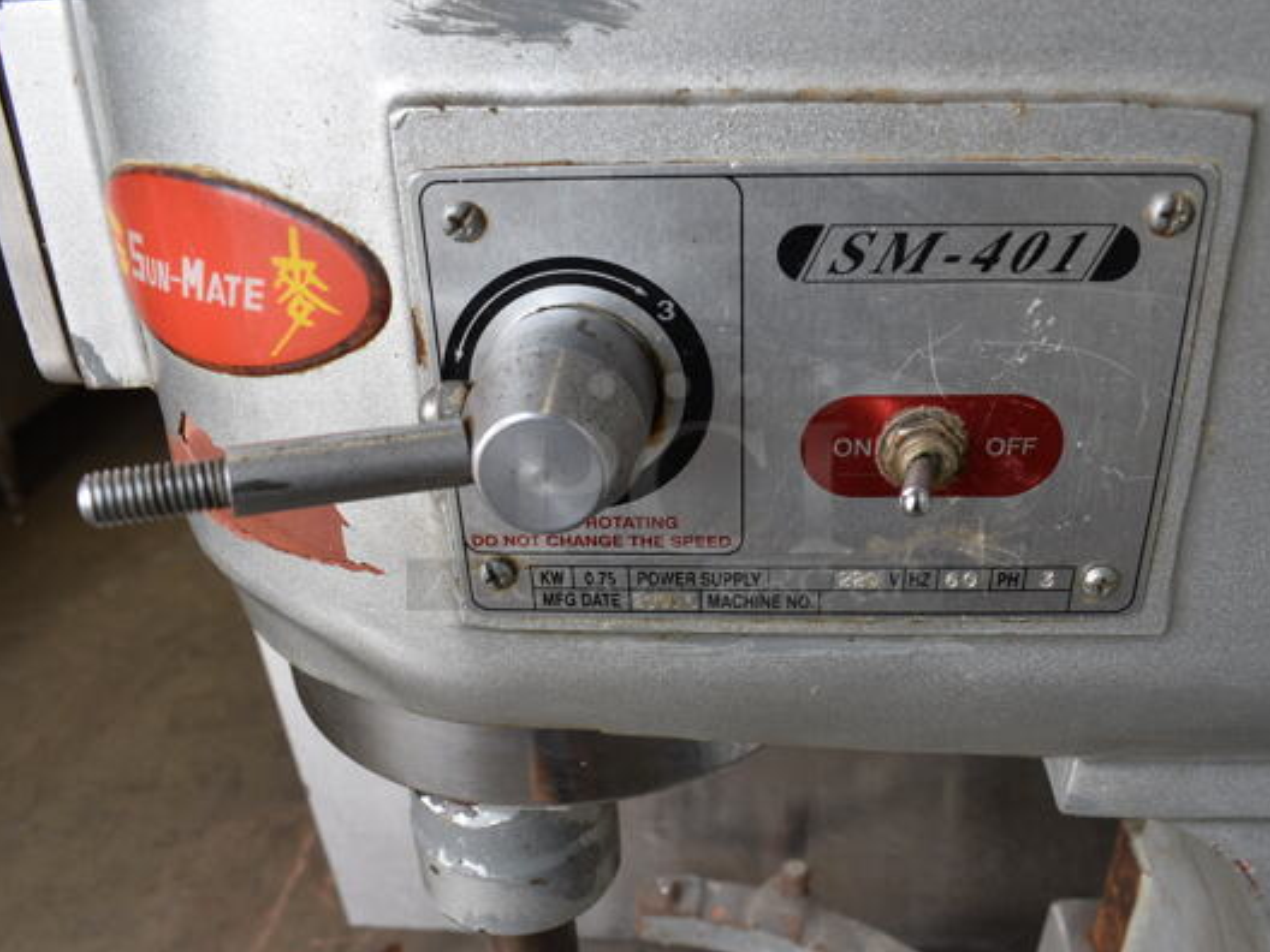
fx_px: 1101
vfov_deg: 46.8
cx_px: 676
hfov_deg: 59.9
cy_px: 483
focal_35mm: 30
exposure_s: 1/60
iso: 400
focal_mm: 18
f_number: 8
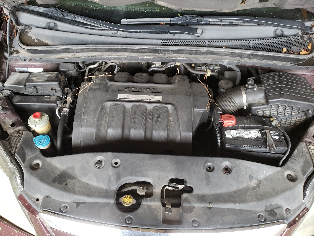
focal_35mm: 26
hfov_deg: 67.3
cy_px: 118
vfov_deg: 53.1
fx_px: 236
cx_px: 157
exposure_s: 1/60.2
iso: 163
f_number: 1.5
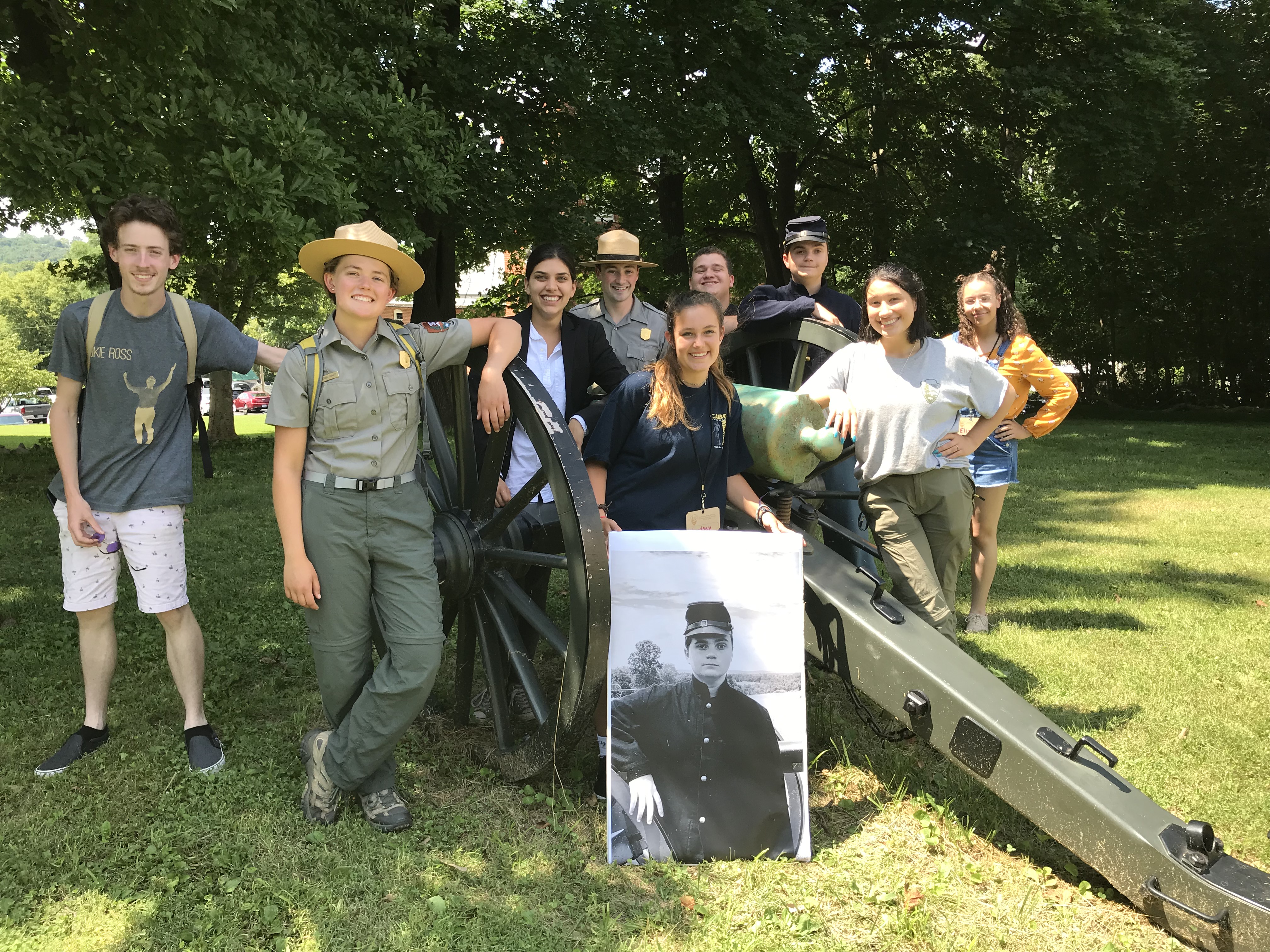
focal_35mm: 28
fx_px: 1027
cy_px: 476
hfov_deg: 63.4
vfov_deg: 49.7
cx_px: 635
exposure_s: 1/465
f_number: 1.8
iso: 20
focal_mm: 3.99
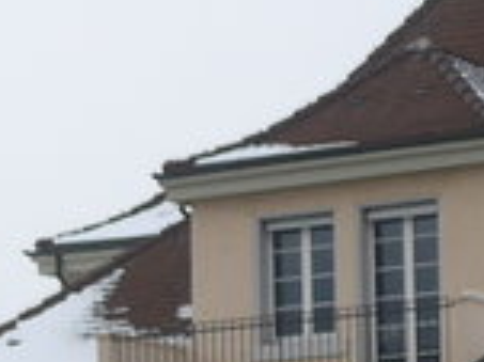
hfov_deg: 6.0
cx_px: -378
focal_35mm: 326
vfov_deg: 4.5
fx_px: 4555
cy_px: 442
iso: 80
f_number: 2.8
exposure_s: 1/800
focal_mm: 8.4
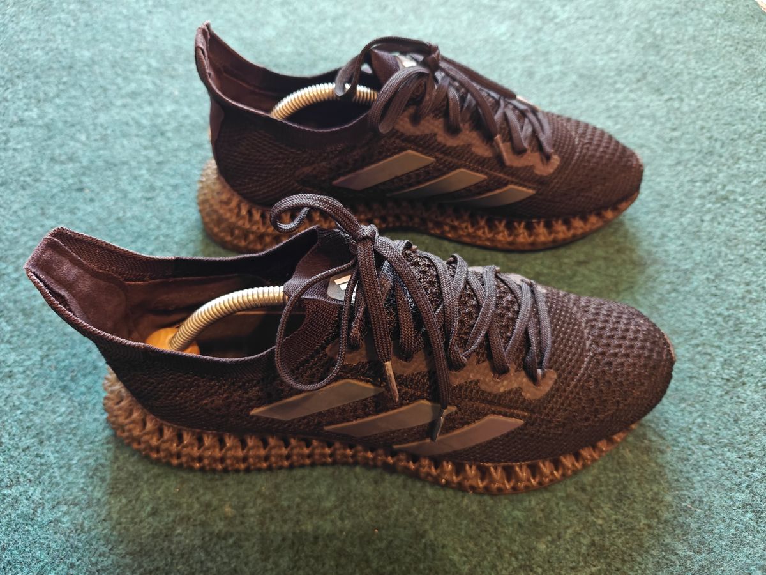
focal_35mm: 23
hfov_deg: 73.9
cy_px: 288
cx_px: 383
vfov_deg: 58.9
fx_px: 509
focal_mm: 6.06
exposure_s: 1/50
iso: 800
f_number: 1.6
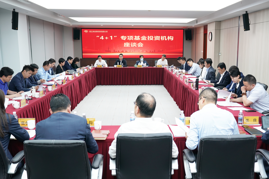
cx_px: 134
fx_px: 254
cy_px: 90
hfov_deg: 55.8
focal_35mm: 34
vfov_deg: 38.9
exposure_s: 1/125
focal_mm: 34
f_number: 5
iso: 1000
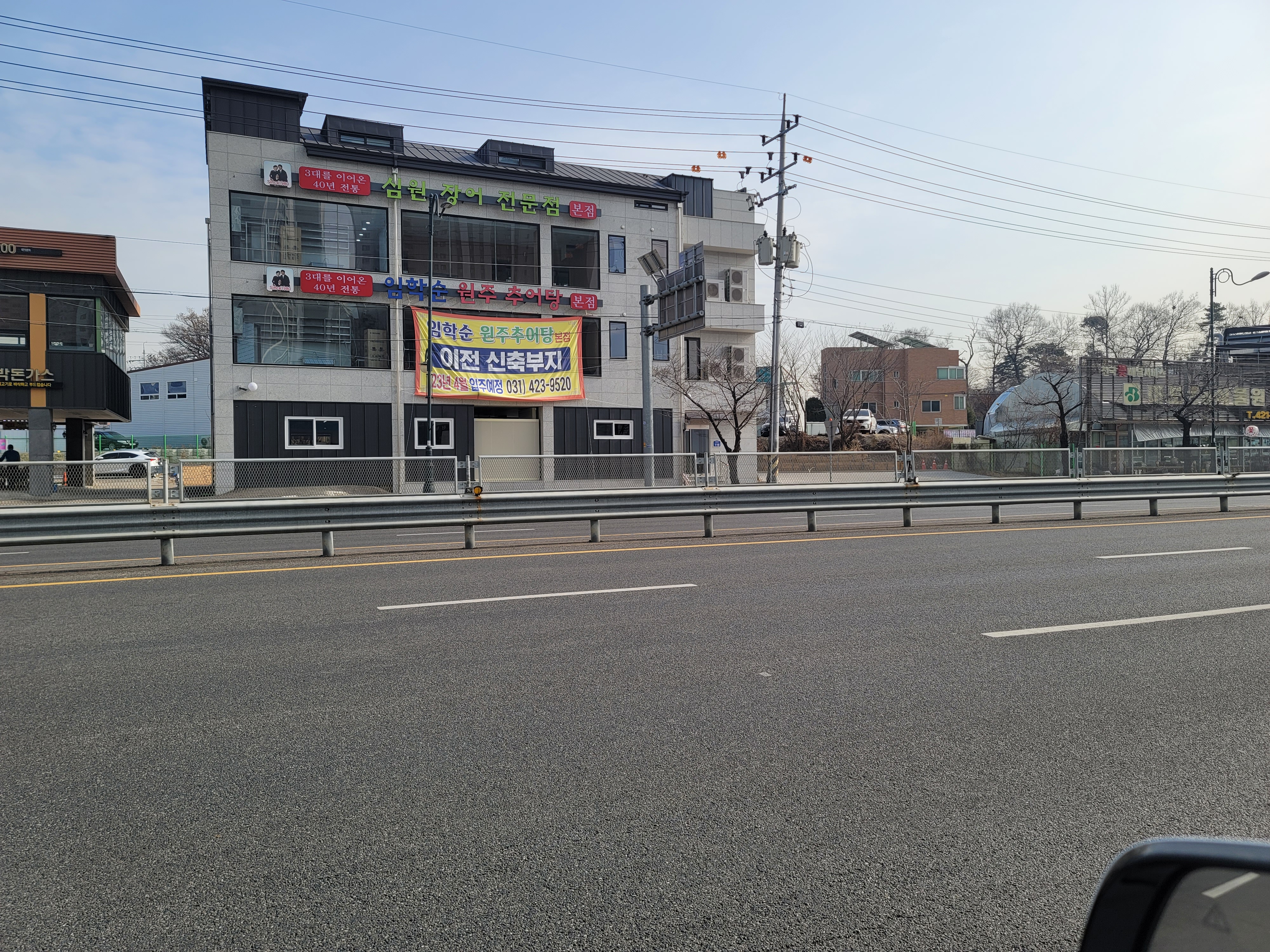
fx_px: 917
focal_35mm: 25
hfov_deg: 69.4
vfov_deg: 54.9
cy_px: 476
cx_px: 635
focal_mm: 7
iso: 20
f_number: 1.8
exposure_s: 1/904
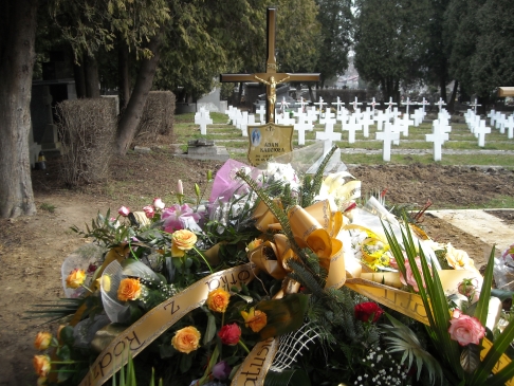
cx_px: 252
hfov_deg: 51.3
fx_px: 535
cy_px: 190
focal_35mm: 36
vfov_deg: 39.7
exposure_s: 1/192
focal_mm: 5.7
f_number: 2.8
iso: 64
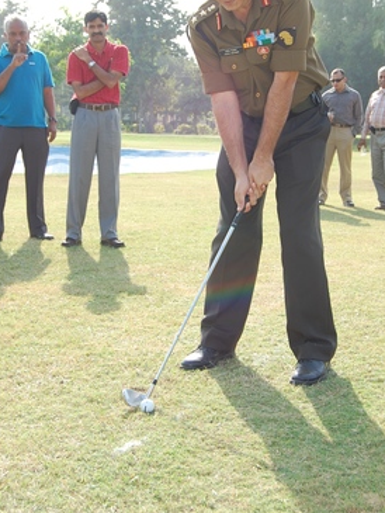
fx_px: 869
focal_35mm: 59
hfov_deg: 25.0
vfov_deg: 32.7
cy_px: 178
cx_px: 208
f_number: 8
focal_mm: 31
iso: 200
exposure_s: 1/125
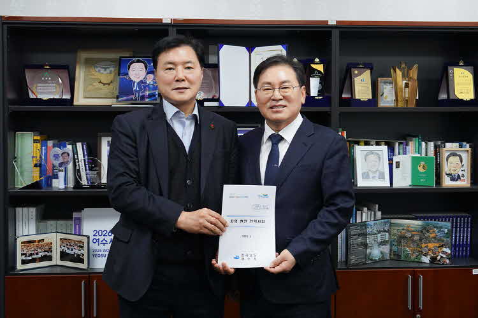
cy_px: 159
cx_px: 239
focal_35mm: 40
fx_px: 531
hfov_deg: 48.5
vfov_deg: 33.4
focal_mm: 40
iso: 1000
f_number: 4.5
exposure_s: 1/125
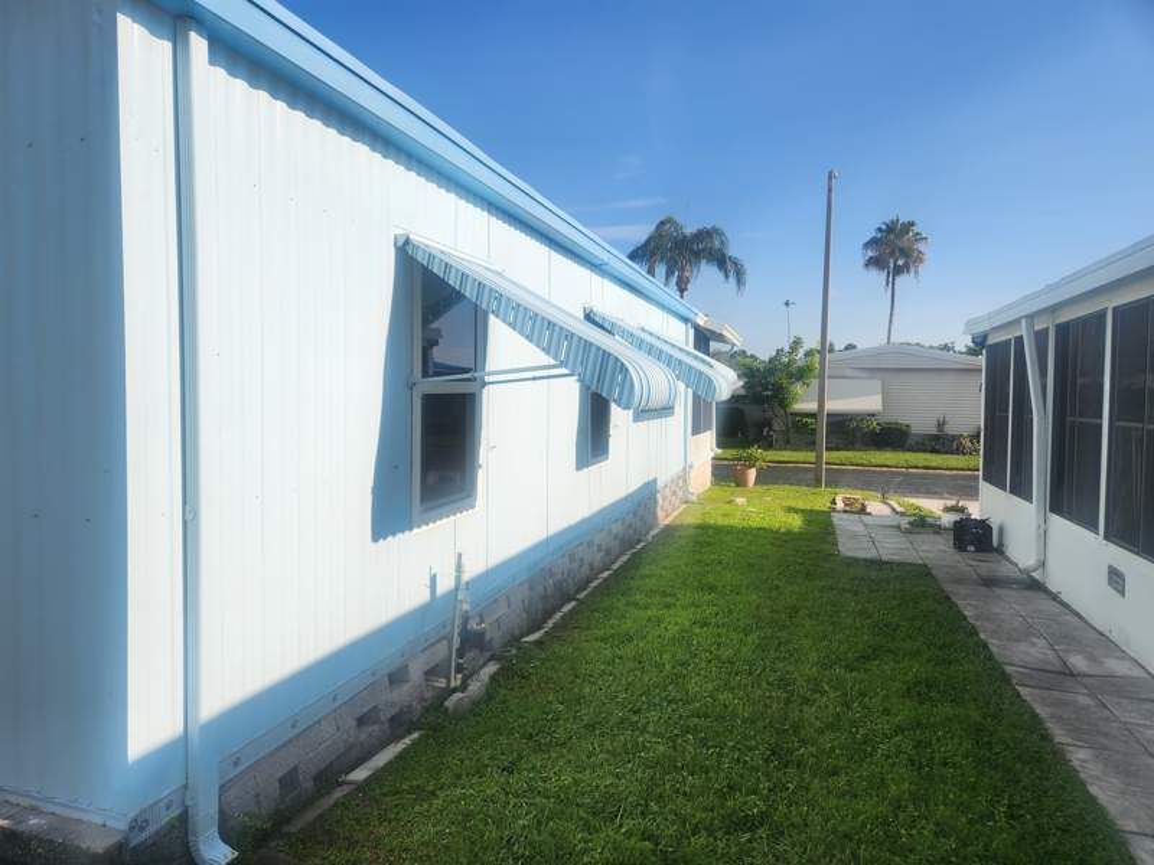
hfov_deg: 73.9
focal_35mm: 23
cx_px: 577
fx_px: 767
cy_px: 432
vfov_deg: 58.9
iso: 20
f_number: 1.8
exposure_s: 1/2352
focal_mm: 5.4
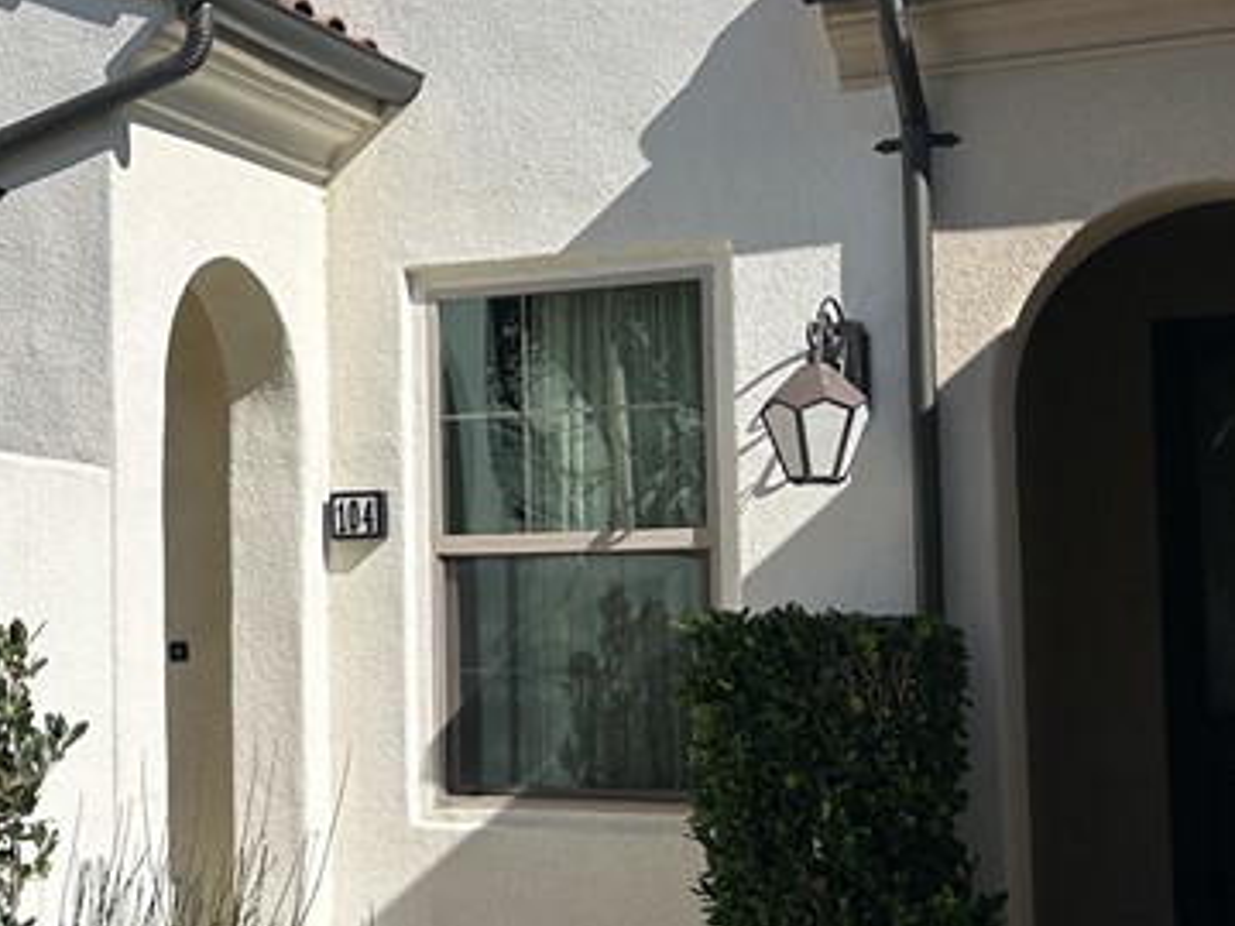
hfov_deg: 24.5
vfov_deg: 19.9
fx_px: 2640
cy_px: 487
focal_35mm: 74
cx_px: -144
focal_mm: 5.7
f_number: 1.5
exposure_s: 1/8696
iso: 50
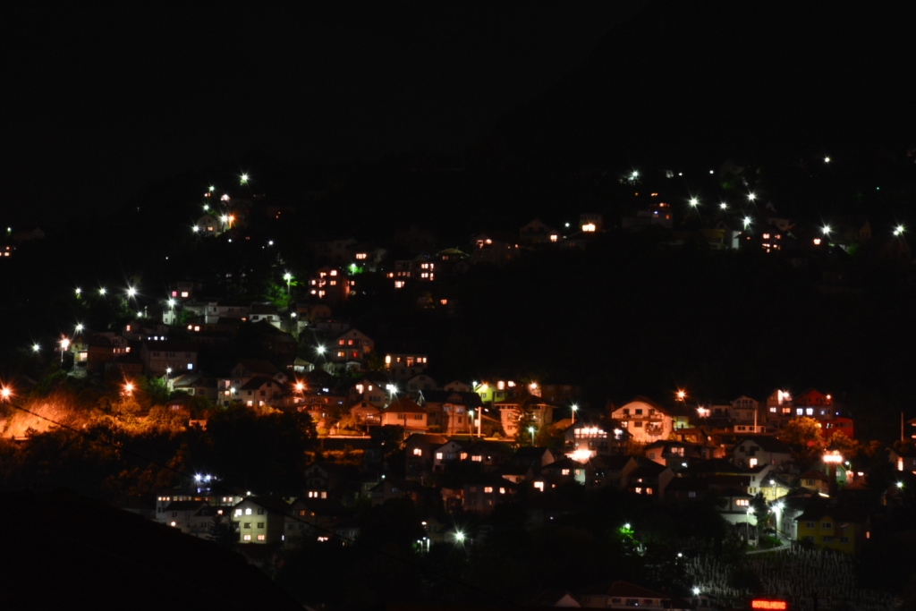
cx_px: 458
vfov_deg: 8.7
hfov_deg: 13.0
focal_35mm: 158
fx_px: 4008
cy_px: 306
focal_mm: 105
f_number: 13
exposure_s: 10
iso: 800
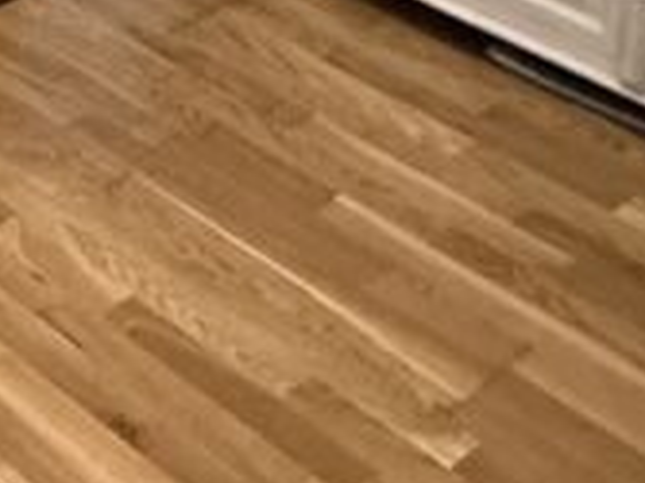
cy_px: -730
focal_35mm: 86
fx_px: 1601
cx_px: -753
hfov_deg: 15.9
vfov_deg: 12.6
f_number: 2.2
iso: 320
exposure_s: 1/100
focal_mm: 2.22
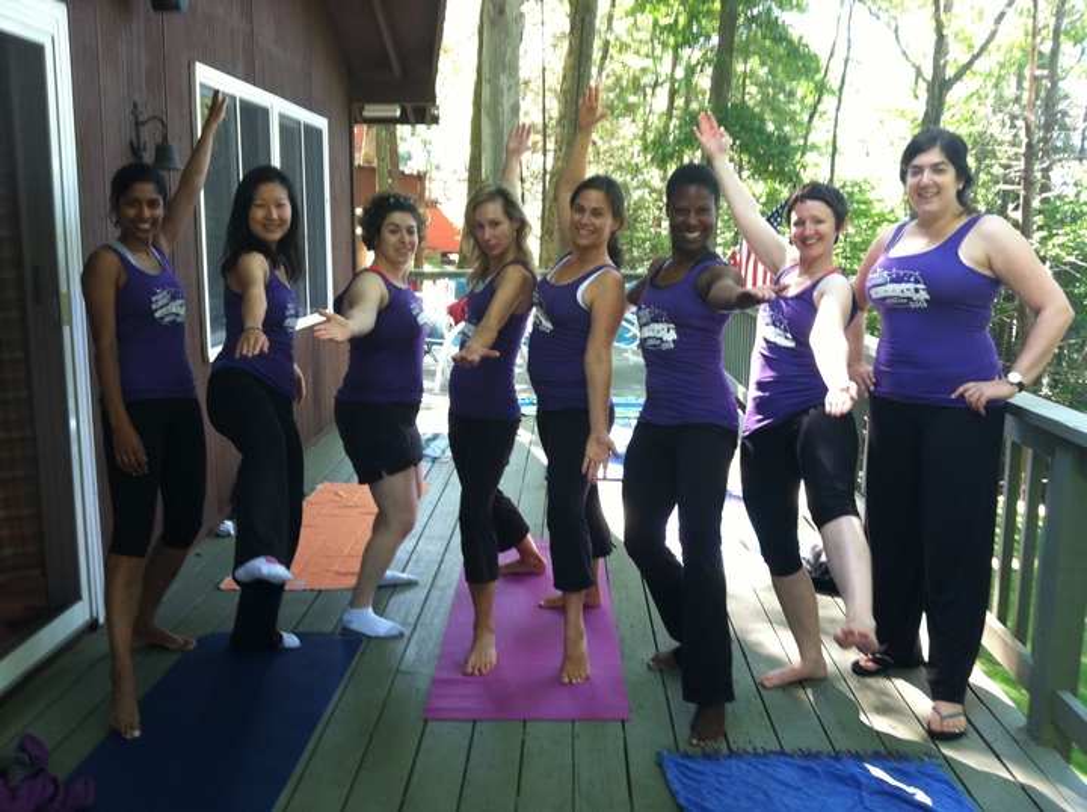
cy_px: 406
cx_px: 544
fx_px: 1098
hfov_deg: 52.7
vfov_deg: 40.6
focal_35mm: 35
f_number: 2.8
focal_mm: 3.85
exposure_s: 1/15
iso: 80
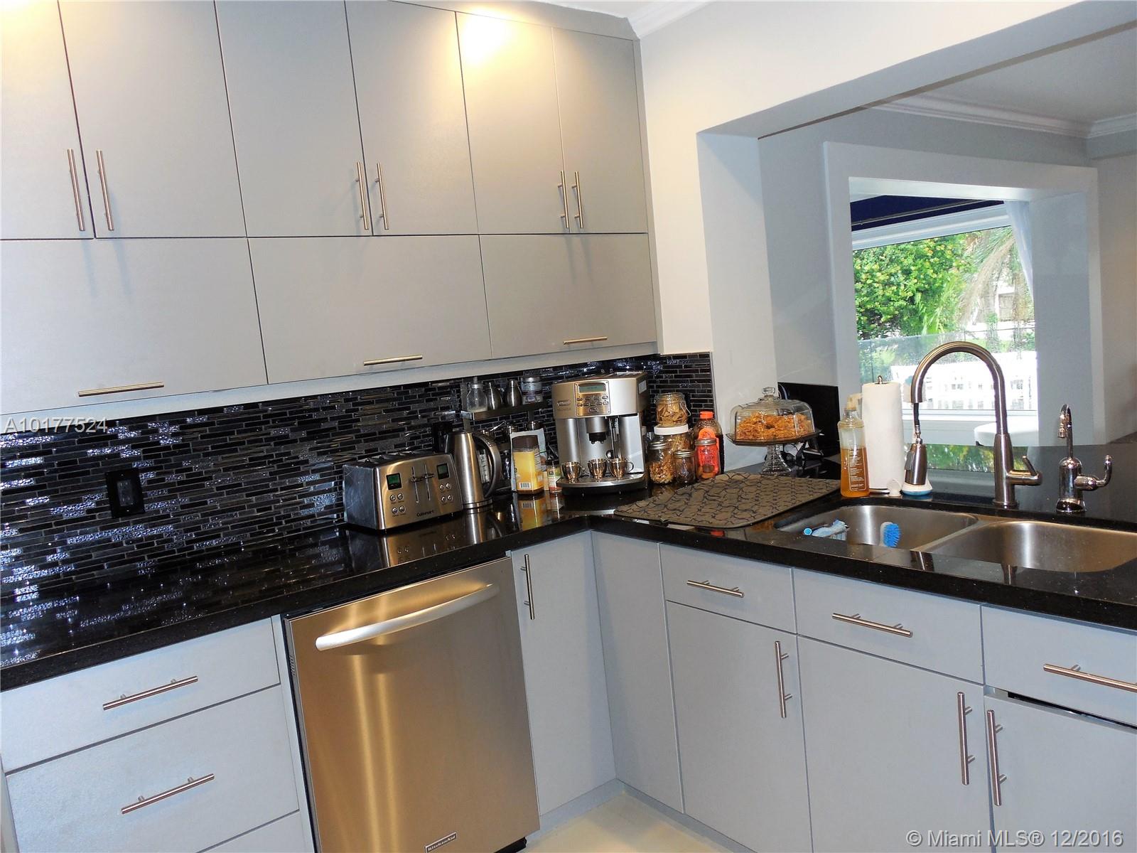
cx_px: 568
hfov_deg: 69.4
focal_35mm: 25
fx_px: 821
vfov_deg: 54.9
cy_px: 426
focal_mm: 4.5
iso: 220
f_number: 3.3
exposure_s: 1/25
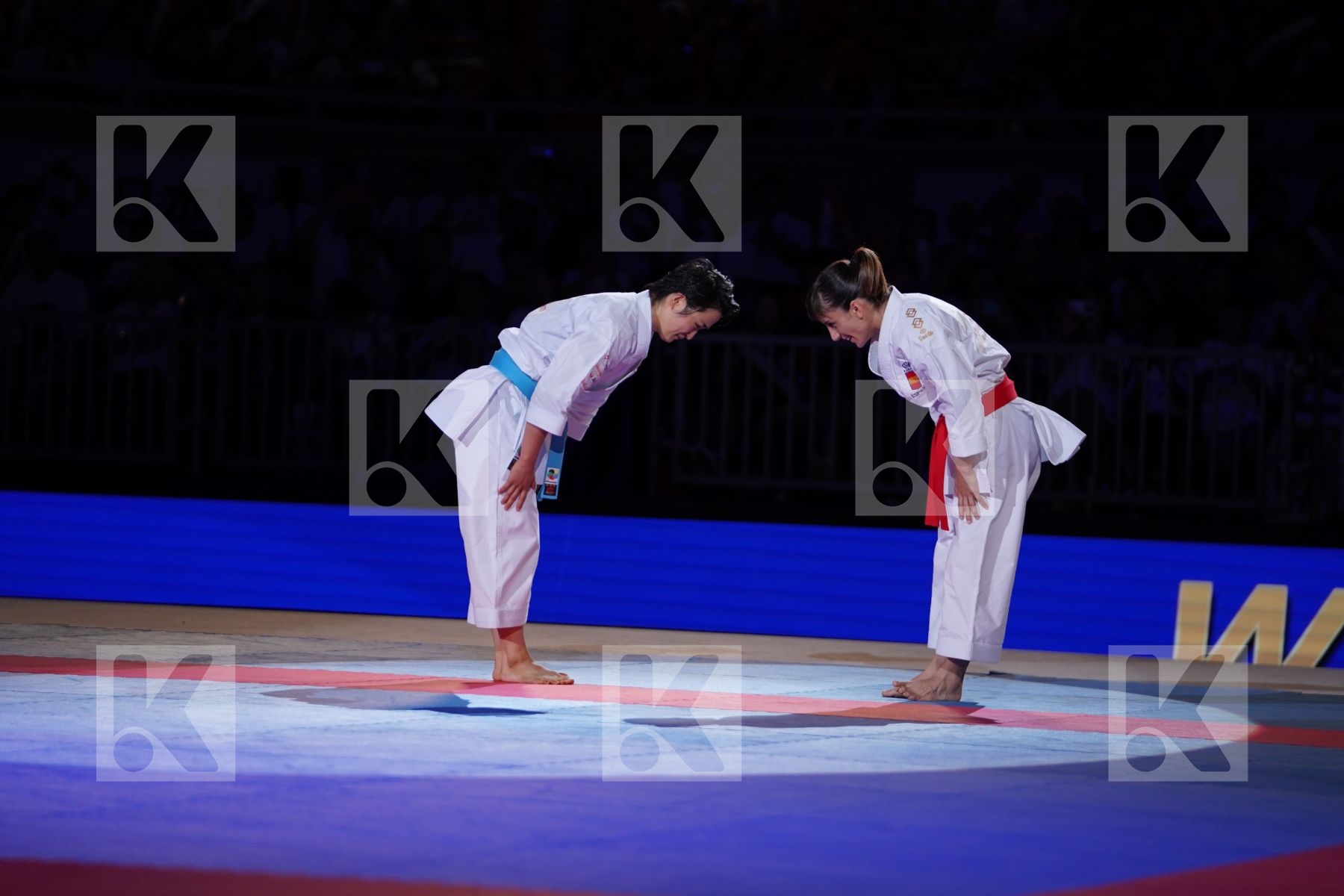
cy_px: 448
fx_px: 5749
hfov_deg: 13.3
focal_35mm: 154
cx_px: 672
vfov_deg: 8.9
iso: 640
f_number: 2.8
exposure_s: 1/1000
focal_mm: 154
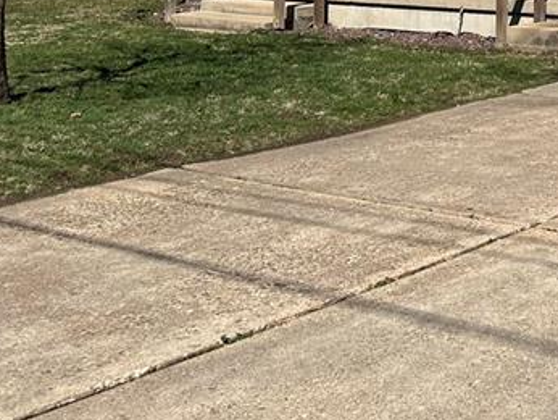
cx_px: 685
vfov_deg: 19.3
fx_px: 1145
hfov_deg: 24.6
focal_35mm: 71
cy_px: -113
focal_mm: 6.86
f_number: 1.78
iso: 80
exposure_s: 1/6211
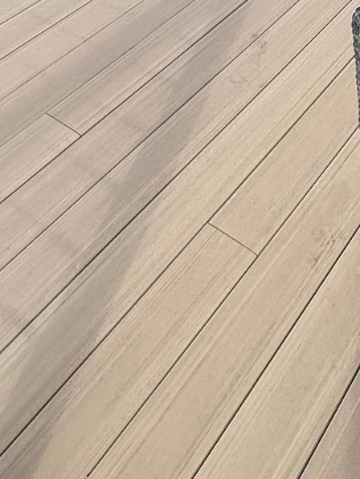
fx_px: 665
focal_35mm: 48
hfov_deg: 25.6
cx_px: 479
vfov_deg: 25.7
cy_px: -288
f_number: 2.2
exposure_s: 1/820
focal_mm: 2.22
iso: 50
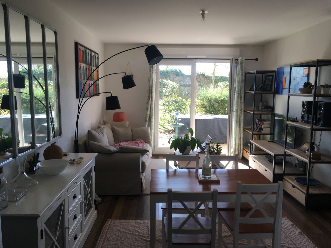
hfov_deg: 61.7
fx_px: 277
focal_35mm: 29
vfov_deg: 48.2
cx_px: 166
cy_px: 124
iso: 32
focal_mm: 4.15
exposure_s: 1/100
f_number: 2.2
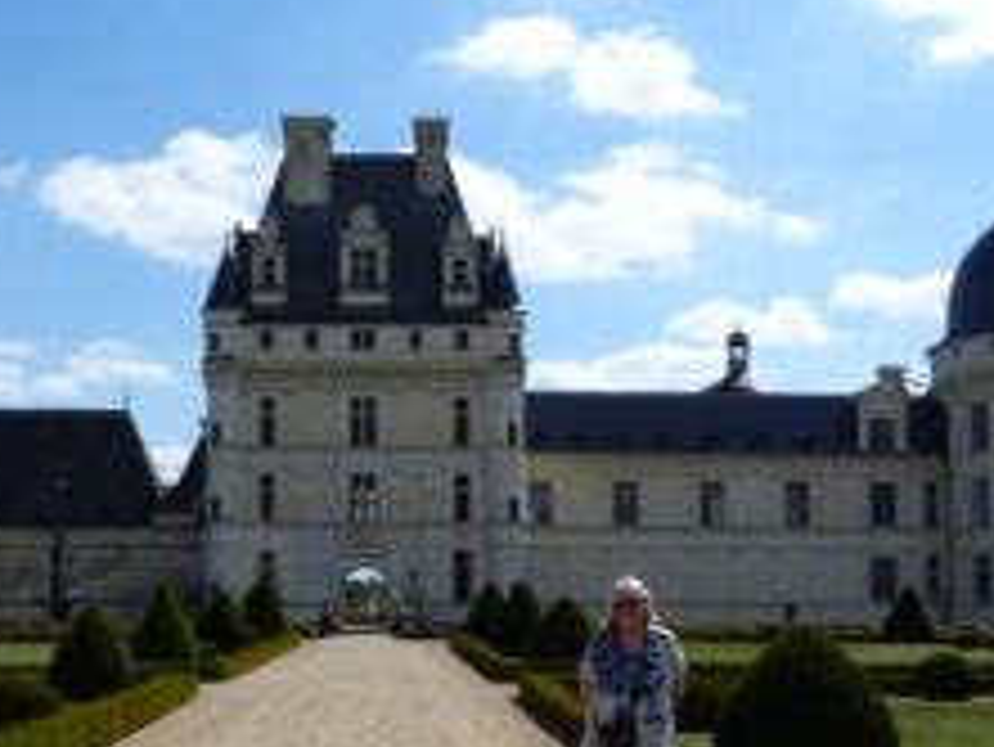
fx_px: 1350
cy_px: 531
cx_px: 396
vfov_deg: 30.5
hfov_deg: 40.2
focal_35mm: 47
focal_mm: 4.5
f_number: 4
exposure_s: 1/1300
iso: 100
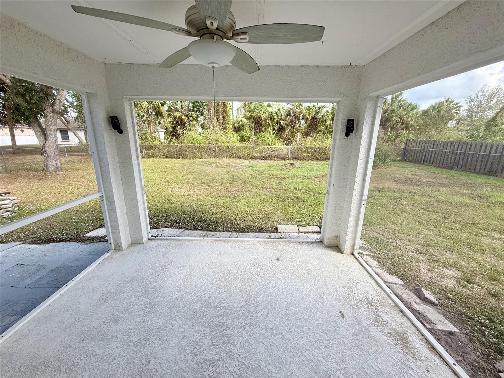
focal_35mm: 14
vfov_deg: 85.7
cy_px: 189
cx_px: 252
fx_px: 204
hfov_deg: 102.1
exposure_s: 1/395
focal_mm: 2.22
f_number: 2.2
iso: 50
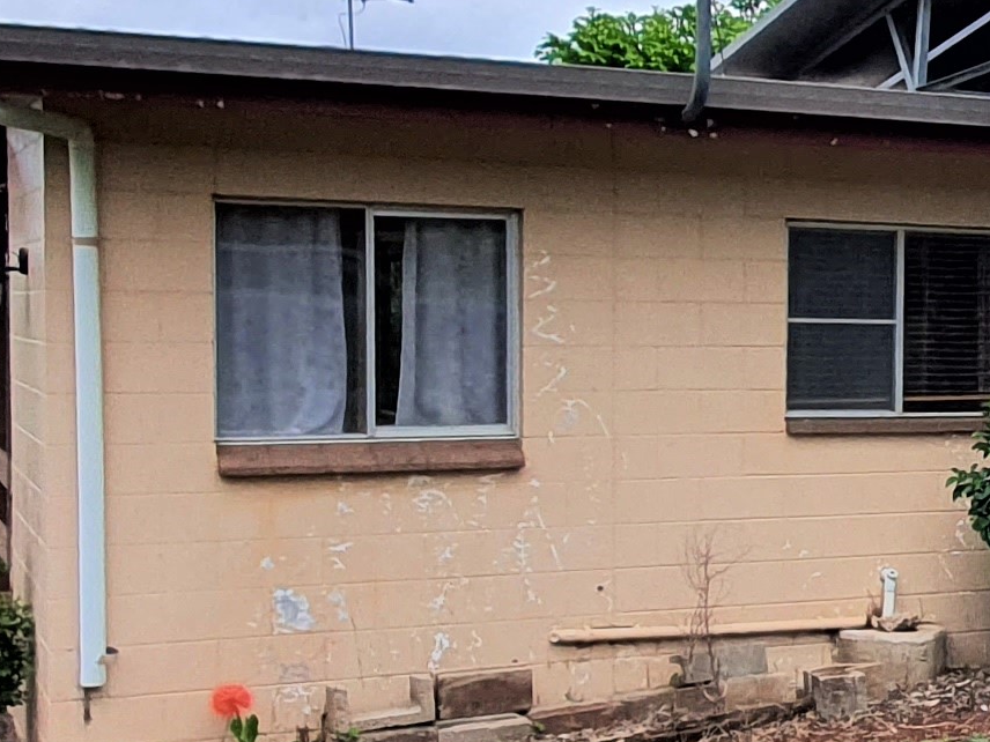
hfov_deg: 24.2
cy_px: 424
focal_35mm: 70
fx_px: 2002
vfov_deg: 21.0
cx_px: 1296
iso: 50
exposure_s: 1/946
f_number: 2.2
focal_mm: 1.8
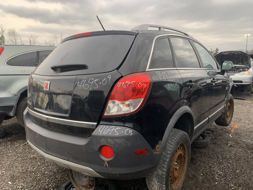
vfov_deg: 53.1
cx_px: 126
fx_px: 190
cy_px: 95
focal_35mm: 26
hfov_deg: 67.3
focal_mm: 4.25
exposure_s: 1/121
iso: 64
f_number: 1.8
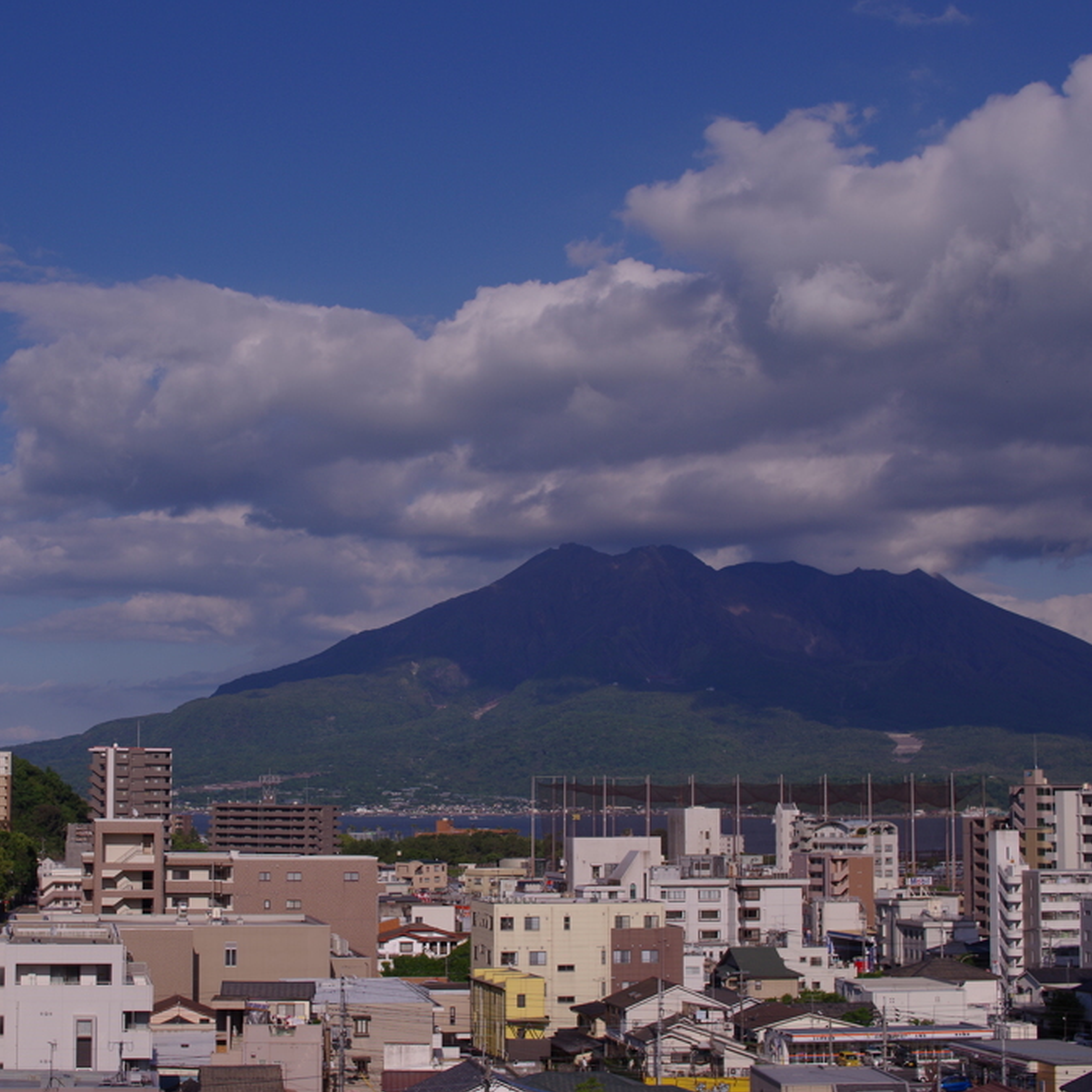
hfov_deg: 29.4
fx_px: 2070
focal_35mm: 58
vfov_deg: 29.6
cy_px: 544
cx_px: 379
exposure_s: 1/800
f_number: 7.1
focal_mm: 30
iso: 100
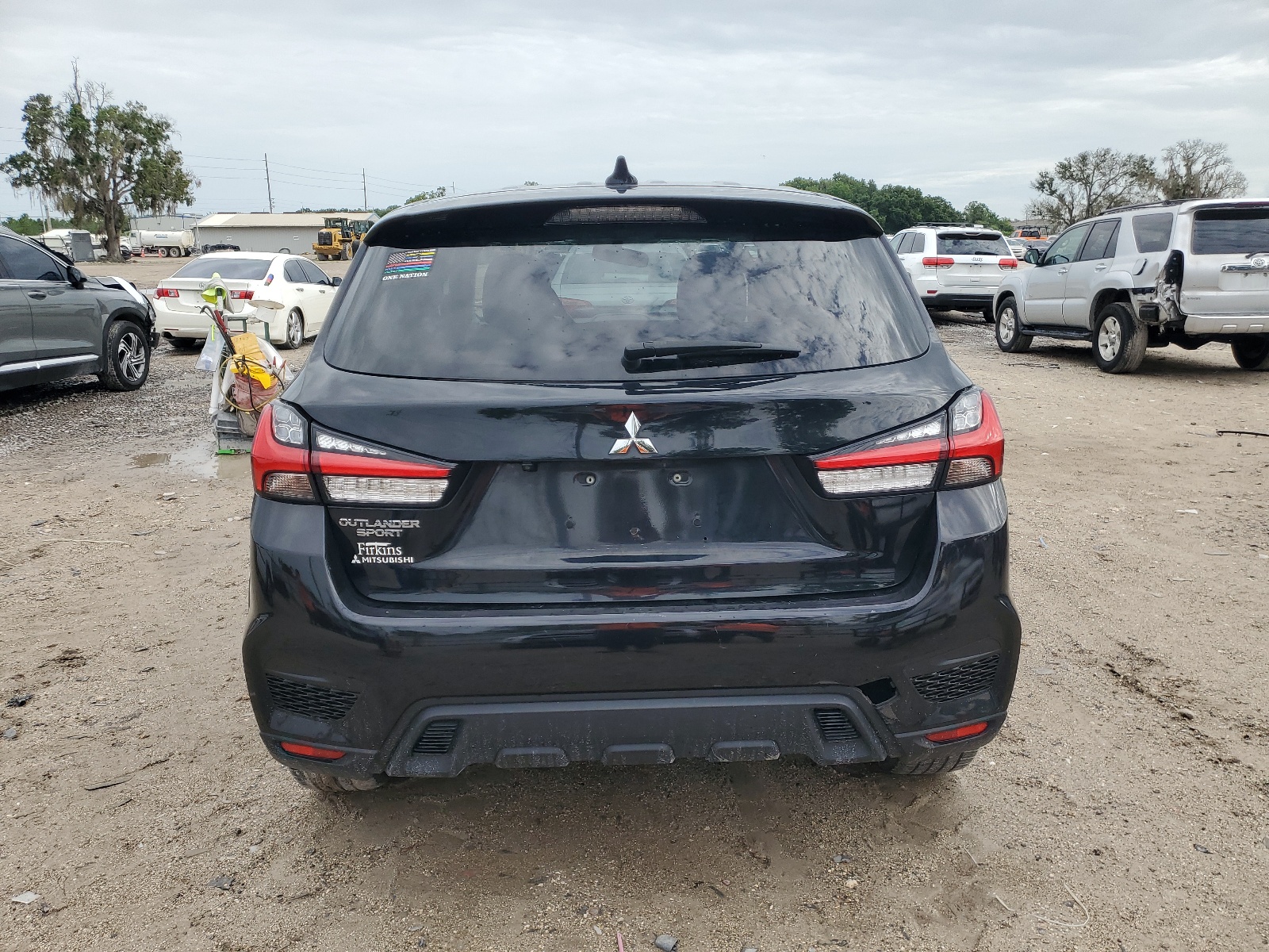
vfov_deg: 53.1
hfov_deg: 67.3
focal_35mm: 26
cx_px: 634
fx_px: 953
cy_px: 476
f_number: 1.5
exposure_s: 1/1250
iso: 50
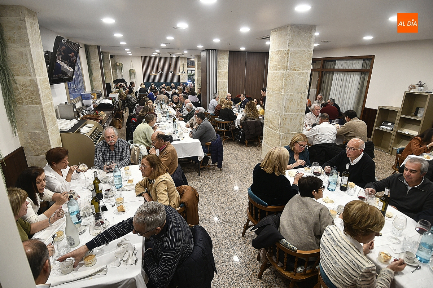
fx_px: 216
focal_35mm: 18
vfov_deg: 67.3
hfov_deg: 90.0
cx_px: 216
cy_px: 144
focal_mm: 12
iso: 640
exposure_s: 1/60
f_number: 4.5
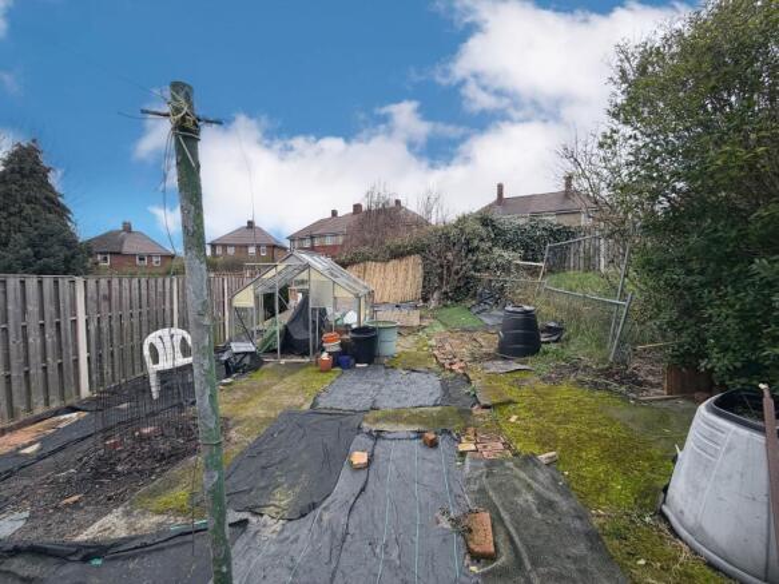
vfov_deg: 85.7
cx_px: 390
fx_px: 315
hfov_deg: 102.1
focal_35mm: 14
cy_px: 292
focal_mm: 2.22
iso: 64
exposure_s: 1/502
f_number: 2.2
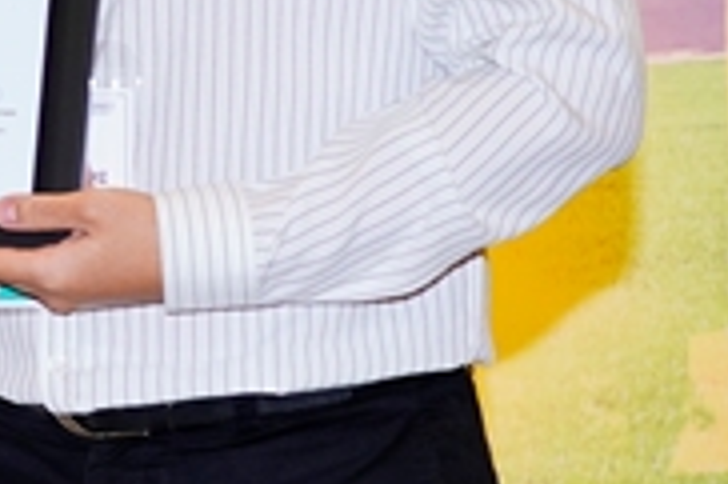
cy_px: -66
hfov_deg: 8.8
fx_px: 4546
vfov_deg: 6.1
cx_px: -580
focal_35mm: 225
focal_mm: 40
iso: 800
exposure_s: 1/80
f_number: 4.5
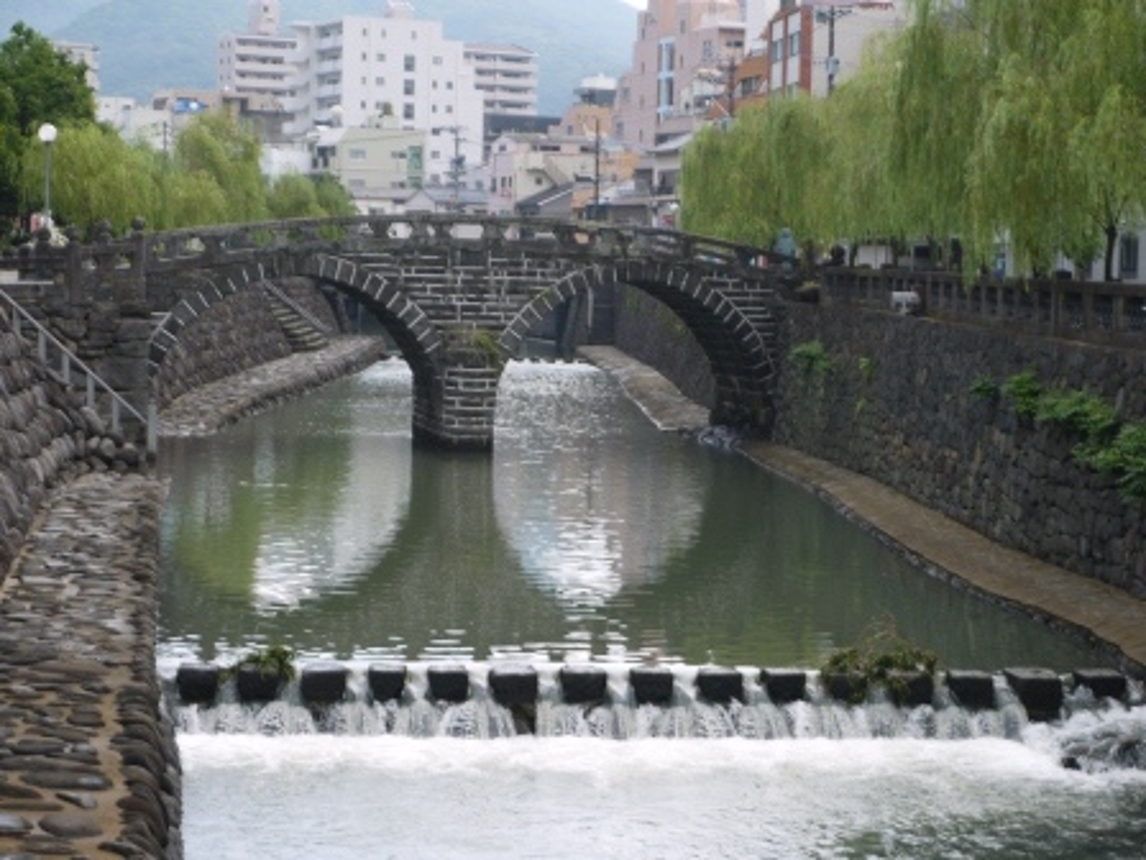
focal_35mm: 84
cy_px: 430
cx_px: 573
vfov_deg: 17.6
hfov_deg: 23.3
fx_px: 2781
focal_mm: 42
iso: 160
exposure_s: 1/200
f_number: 6.3
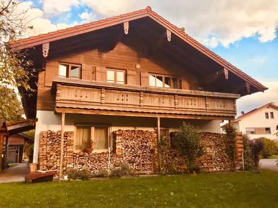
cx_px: 139
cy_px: 104
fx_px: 233
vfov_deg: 48.2
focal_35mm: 29
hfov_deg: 61.7
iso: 32
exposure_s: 1/153
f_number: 2.2
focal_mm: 4.15
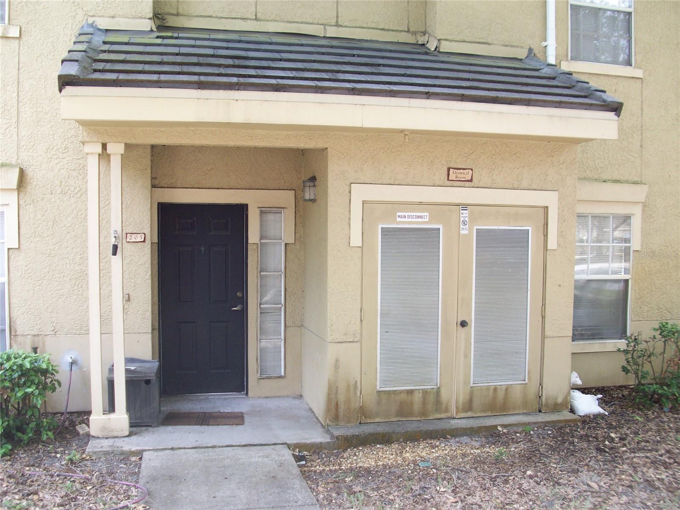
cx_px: 340
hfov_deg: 54.0
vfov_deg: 41.8
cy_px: 255
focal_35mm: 34
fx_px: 668
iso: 64
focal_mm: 5.7
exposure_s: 1/63.1
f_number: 2.8
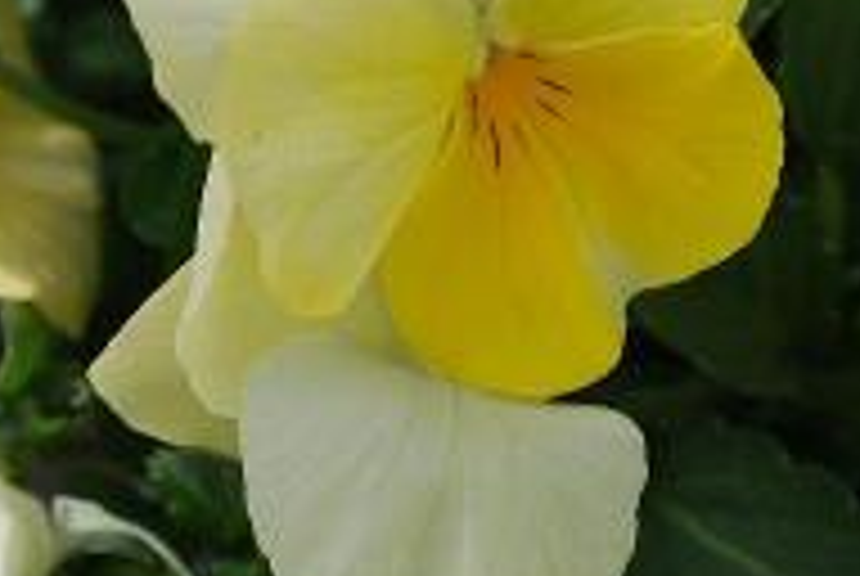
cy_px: 158
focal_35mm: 173
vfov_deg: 8.0
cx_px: 500
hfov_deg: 11.9
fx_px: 4140
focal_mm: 55
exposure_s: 1/250
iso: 100
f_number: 8
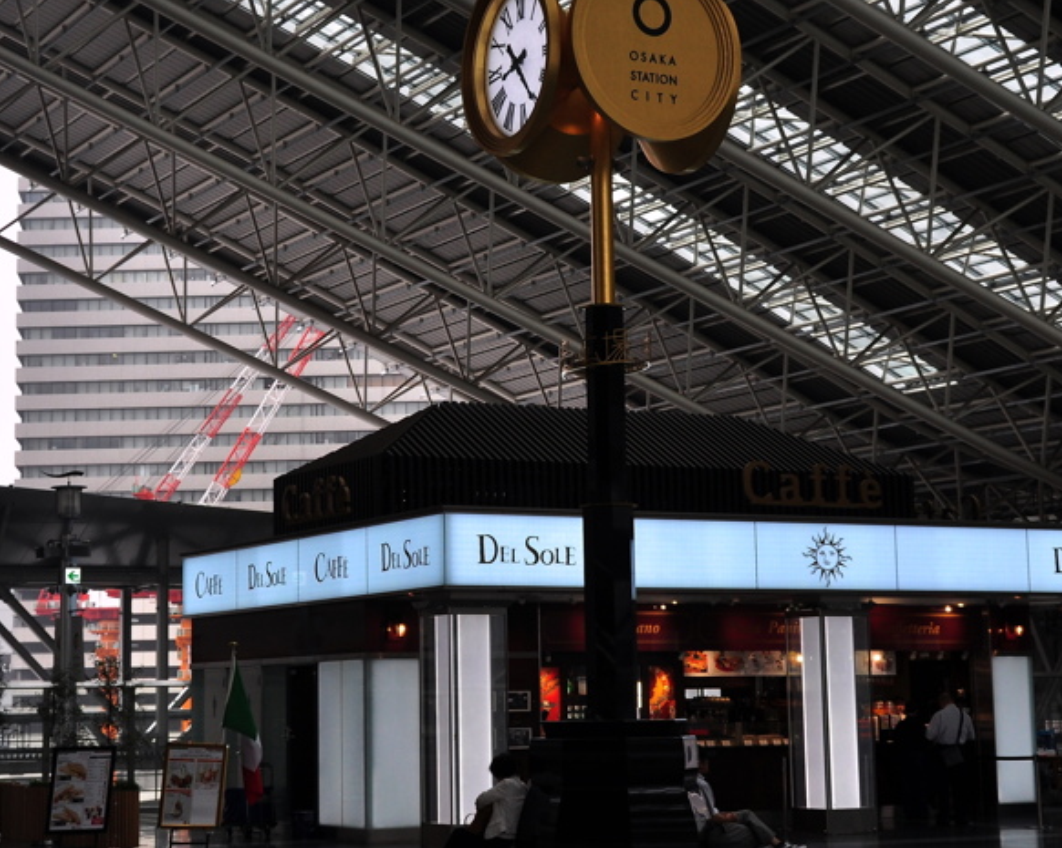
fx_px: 2256
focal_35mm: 72
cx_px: 511
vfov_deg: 21.3
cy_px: 377
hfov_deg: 26.5
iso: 200
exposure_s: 1/100
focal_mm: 29
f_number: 8
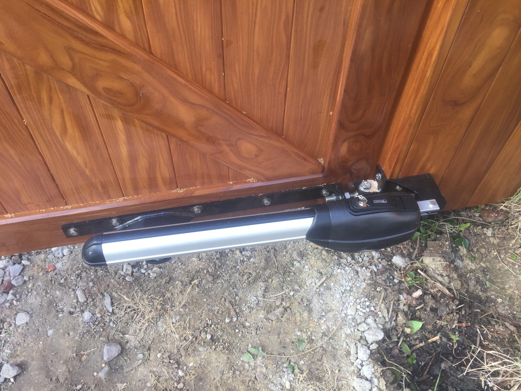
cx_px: 260
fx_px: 436
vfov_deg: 48.2
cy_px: 196
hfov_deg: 61.7
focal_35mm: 29
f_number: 2.2
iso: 40
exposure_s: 1/120
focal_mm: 4.15
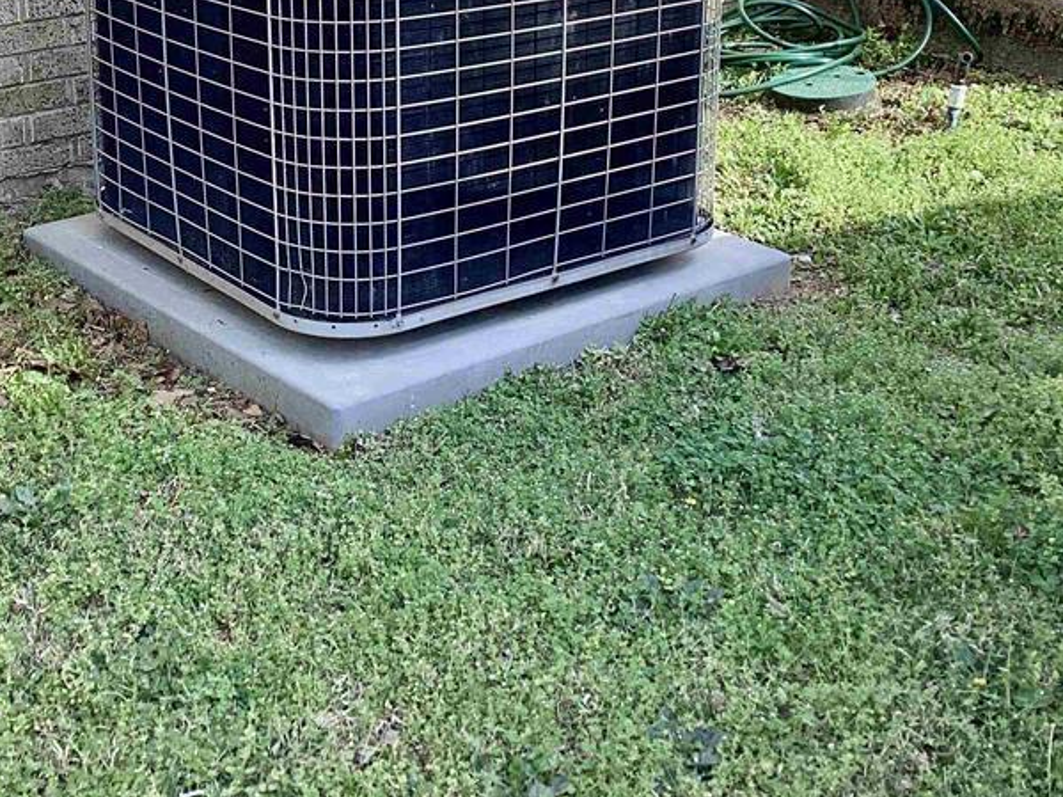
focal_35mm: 53
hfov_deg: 36.1
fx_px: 1627
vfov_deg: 26.8
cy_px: 121
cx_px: 440
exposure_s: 1/345
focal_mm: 3.3
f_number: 2.4
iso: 25
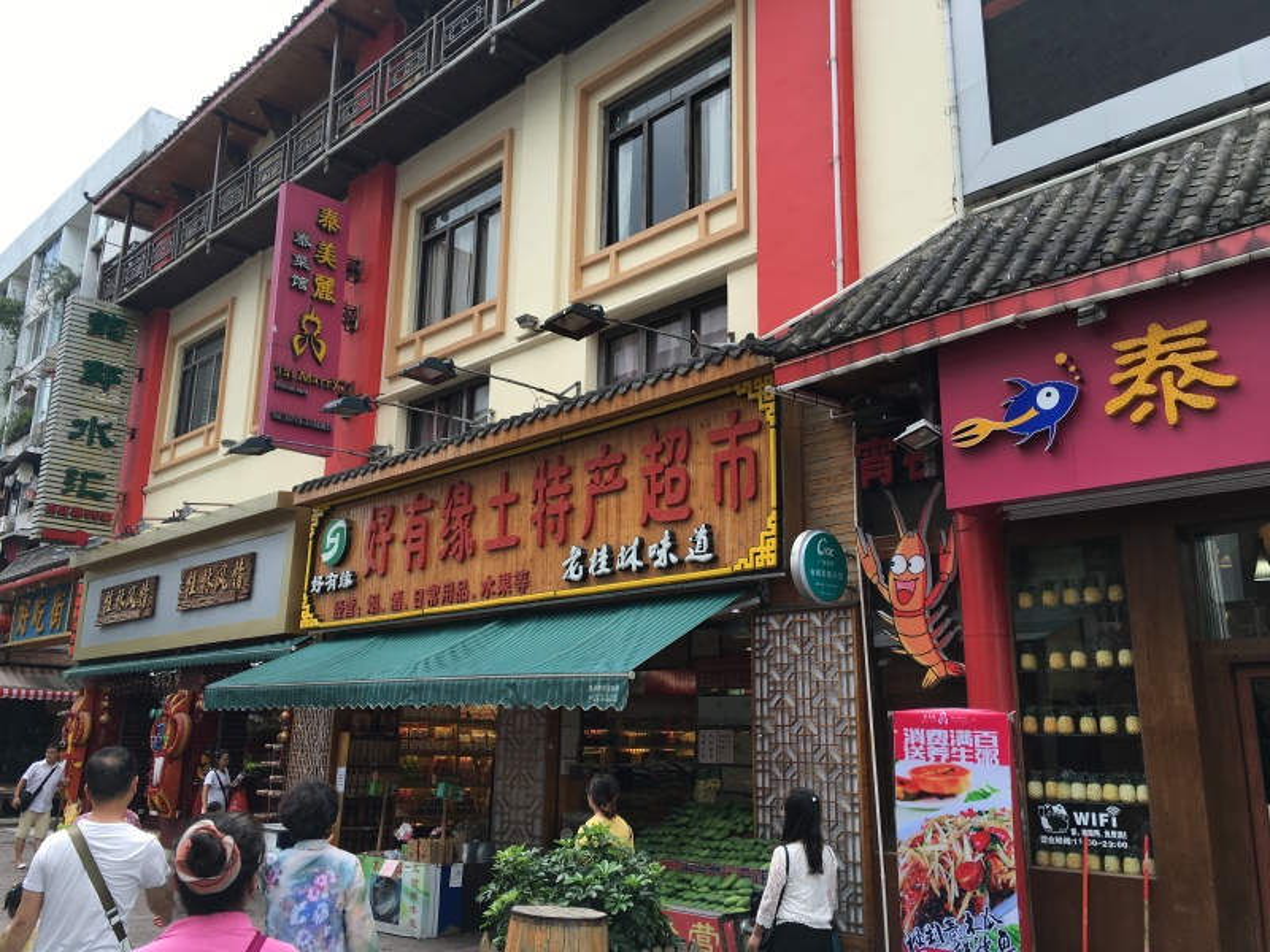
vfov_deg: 48.2
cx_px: 635
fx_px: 1064
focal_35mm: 29
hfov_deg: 61.7
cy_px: 476
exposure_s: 1/177
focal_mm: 4.15
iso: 25
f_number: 2.2
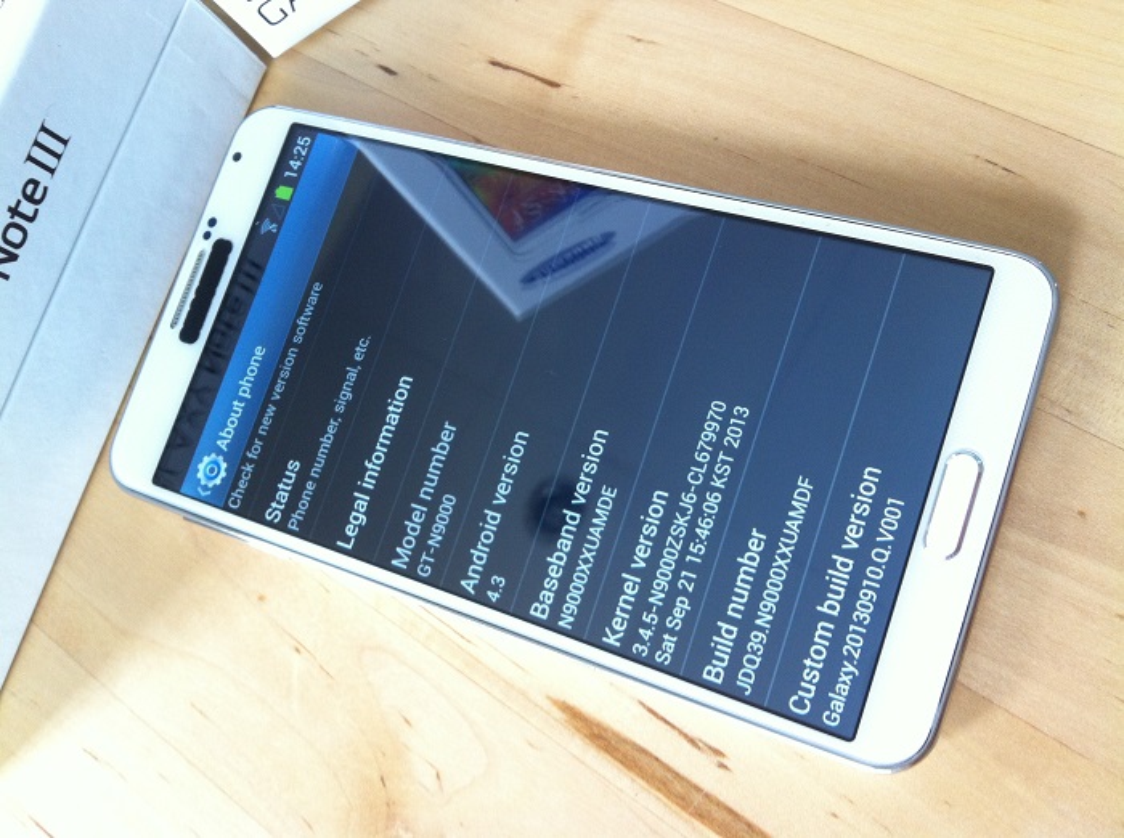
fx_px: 1134
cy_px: 419
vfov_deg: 40.6
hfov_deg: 52.7
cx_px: 562
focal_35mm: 35
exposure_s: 1/17
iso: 100
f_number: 2.8
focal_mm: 3.85
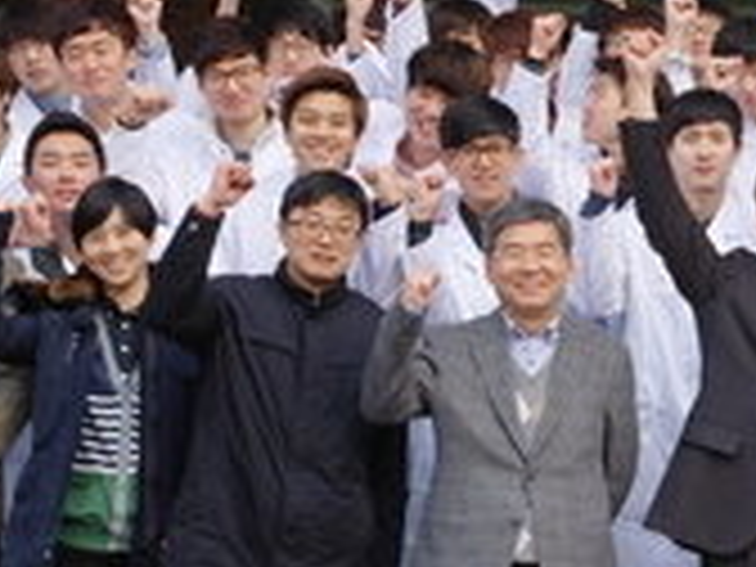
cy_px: 223
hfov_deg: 15.6
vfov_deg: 12.1
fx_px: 2664
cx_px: 864
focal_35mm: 122
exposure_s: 1/50
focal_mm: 25
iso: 200
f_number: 10
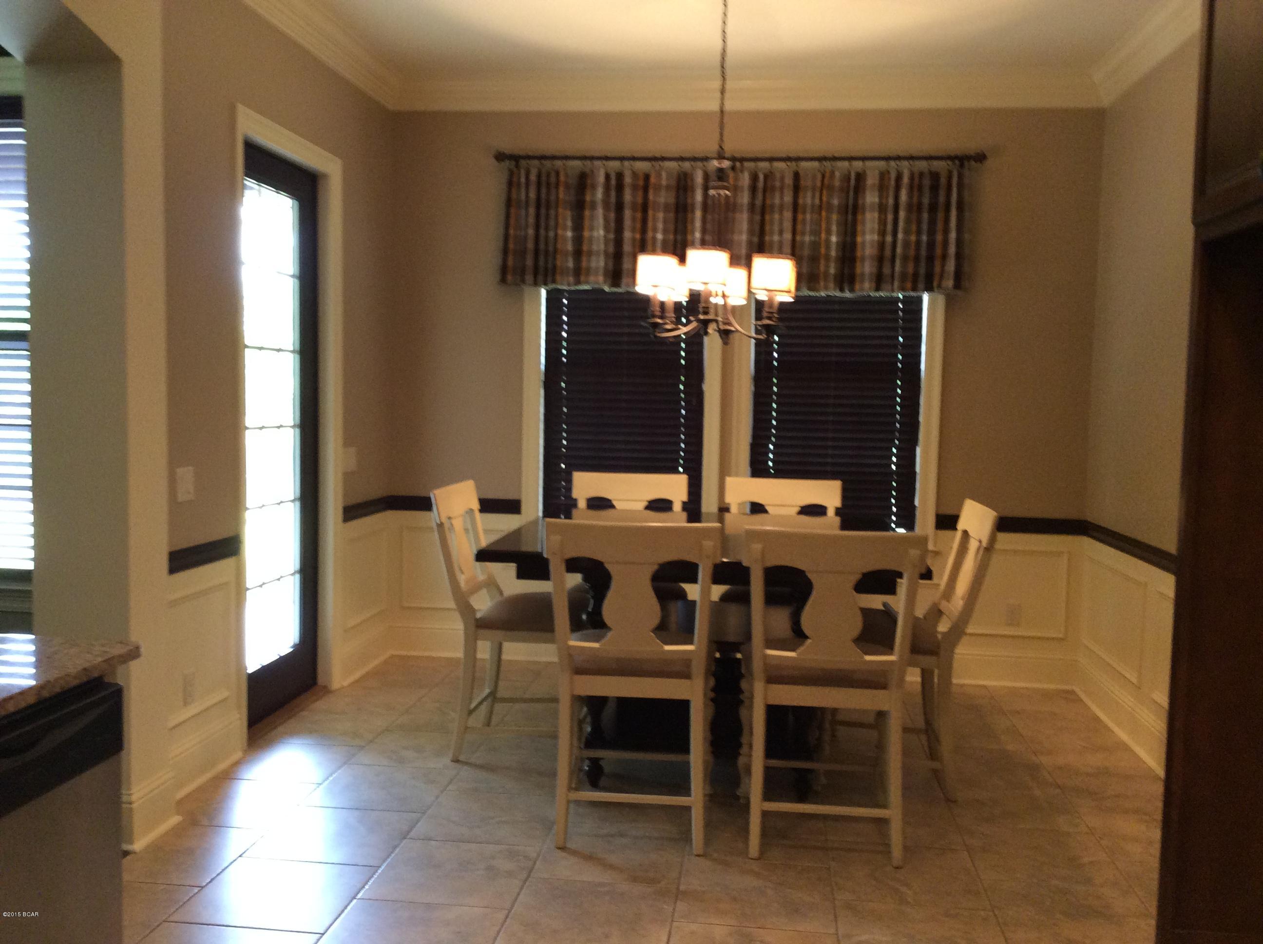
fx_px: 1166
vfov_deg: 44.1
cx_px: 632
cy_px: 472
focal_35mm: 32
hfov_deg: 56.9
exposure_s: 1/24
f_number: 2.4
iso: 160
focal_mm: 3.3
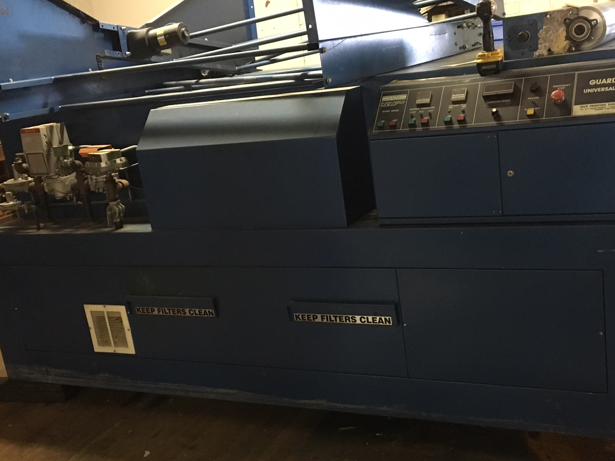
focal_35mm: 43
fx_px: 764
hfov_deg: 43.8
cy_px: 266
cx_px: 329
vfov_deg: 33.5
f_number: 2.2
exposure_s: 1/15
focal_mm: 4.15
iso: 250
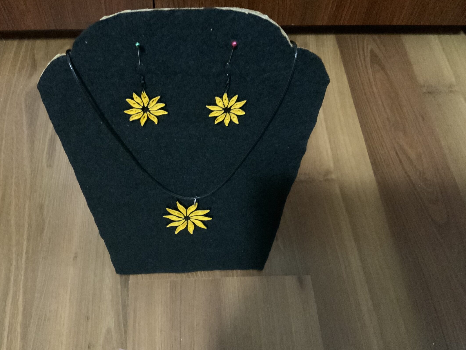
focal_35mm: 35
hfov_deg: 52.4
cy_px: 182
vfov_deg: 40.7
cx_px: 197
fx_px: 471
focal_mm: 3
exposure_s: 1/17
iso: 500
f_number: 1.8
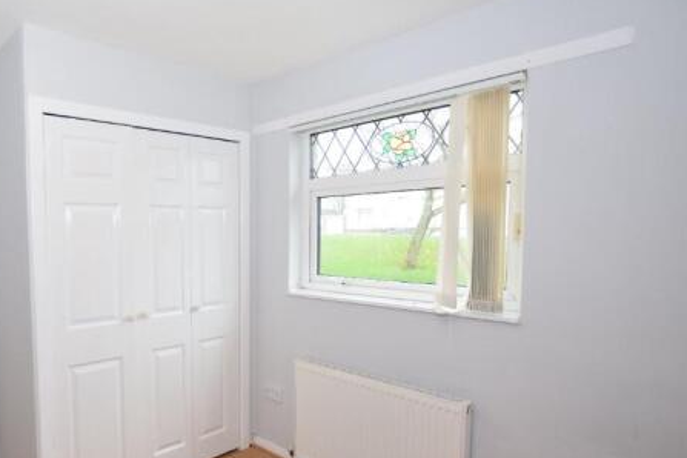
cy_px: 268
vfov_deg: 56.9
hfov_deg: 73.9
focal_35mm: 22
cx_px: 185
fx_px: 420
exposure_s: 1/60
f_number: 4
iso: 500
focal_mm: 10
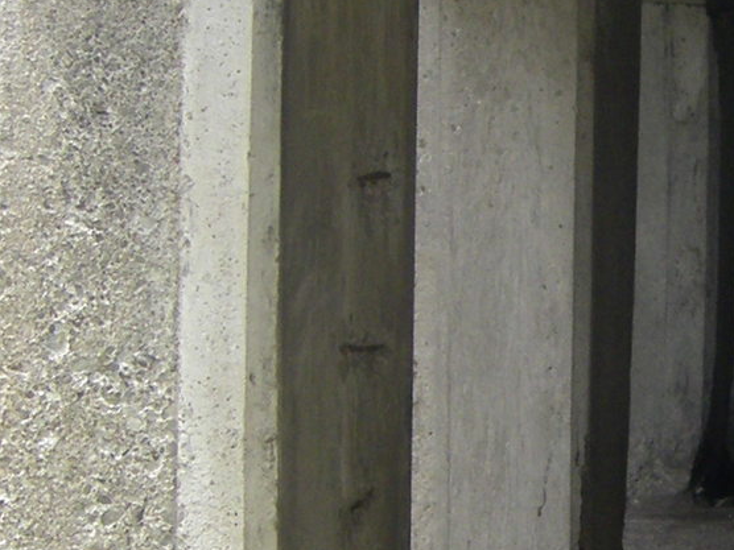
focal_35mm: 171
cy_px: 357
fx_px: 3626
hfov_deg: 11.5
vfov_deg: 8.7
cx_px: 719
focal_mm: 6.3
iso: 80
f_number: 3.5
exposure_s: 1/250
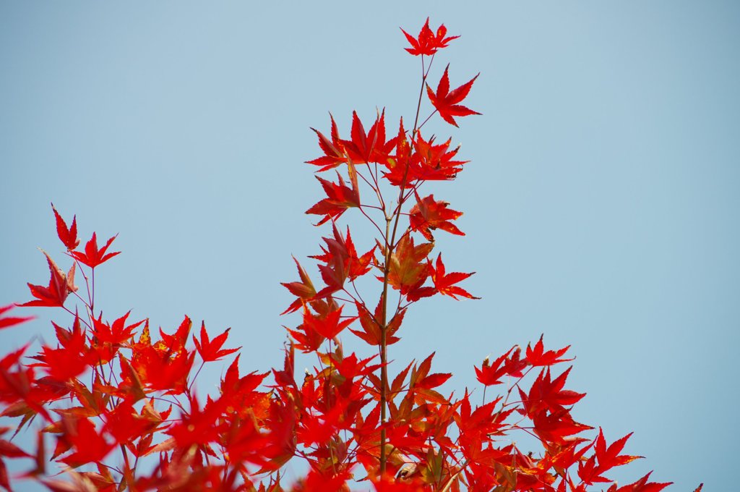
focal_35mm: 202
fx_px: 4147
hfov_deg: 10.2
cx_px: 370
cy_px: 246
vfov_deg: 6.8
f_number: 5.6
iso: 100
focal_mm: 135
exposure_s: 1/320
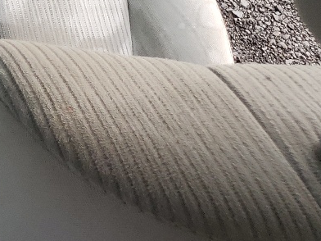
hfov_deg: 15.6
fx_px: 983
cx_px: -273
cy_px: -90
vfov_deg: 13.4
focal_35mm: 106
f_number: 1.5
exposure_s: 1/435
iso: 50
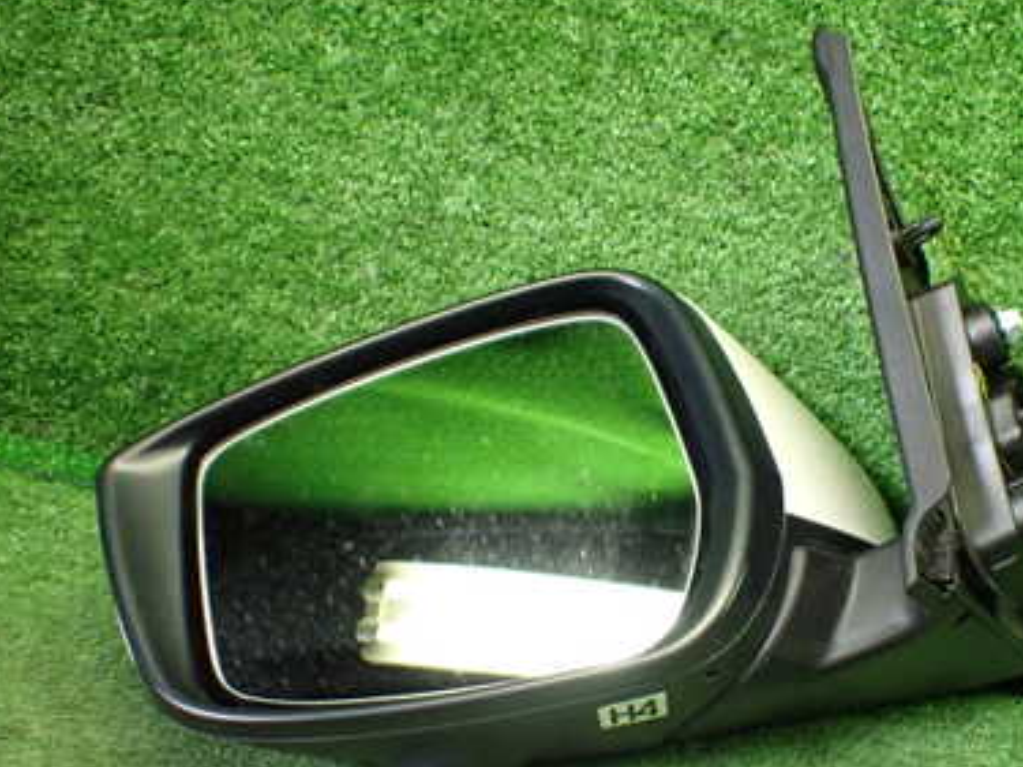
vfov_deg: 30.1
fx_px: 1418
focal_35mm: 48
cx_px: 696
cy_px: 489
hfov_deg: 39.1
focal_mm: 5.4
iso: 800
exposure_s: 1/125
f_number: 2.3
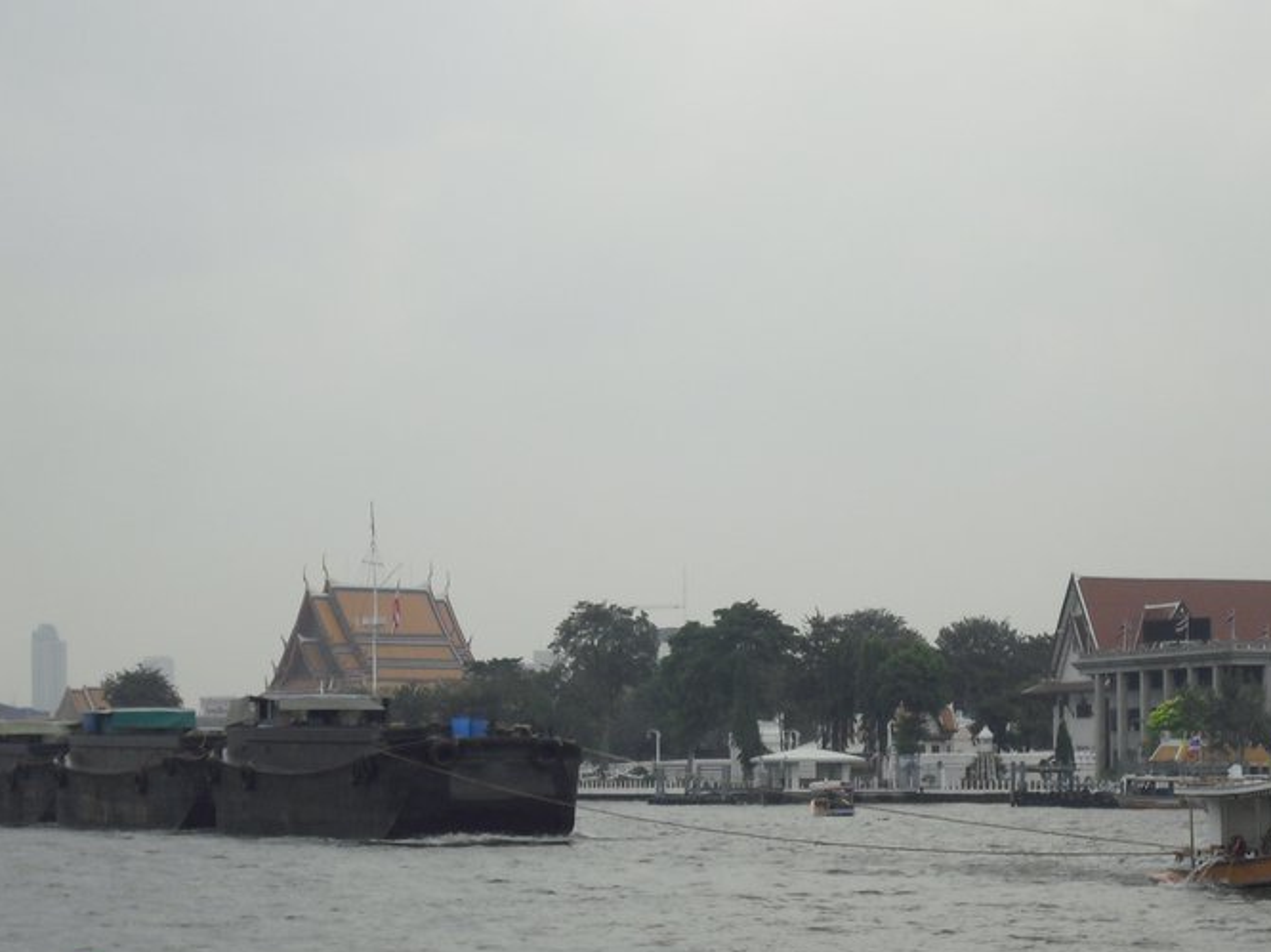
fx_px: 3670
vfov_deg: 14.8
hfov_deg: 19.6
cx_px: 716
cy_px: 639
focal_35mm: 100
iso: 100
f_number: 10.4
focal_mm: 10.7
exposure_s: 1/100
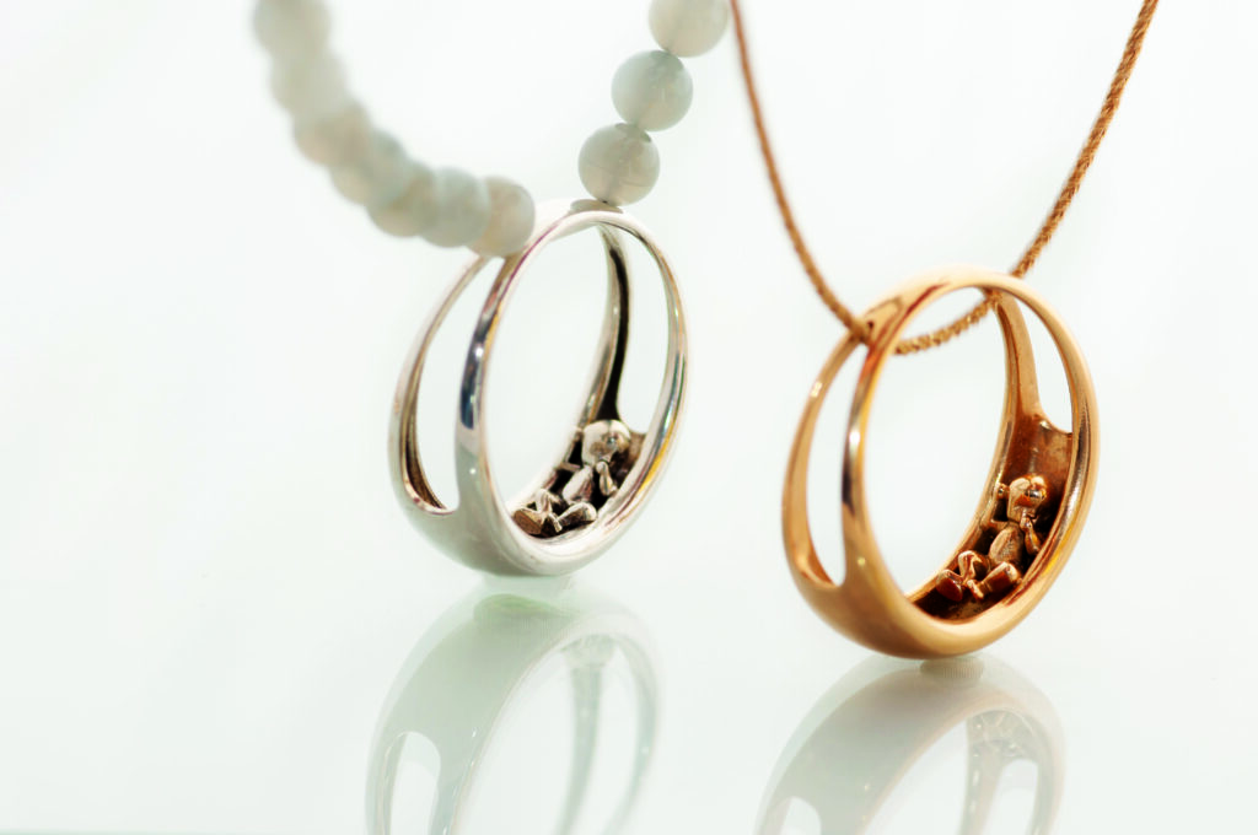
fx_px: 5497
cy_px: 418
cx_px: 629
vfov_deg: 8.7
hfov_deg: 13.1
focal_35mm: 158
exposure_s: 1/5
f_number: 5.6
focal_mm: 105
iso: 250
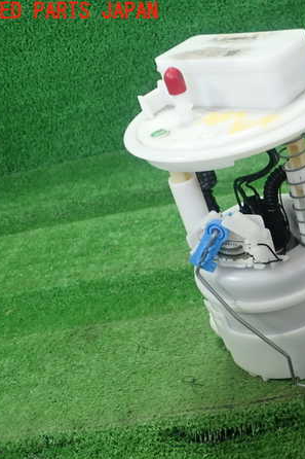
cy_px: 231
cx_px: 279
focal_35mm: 42
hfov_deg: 30.4
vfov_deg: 46.4
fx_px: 534
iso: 250
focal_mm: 5.5
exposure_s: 1/125
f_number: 2.3
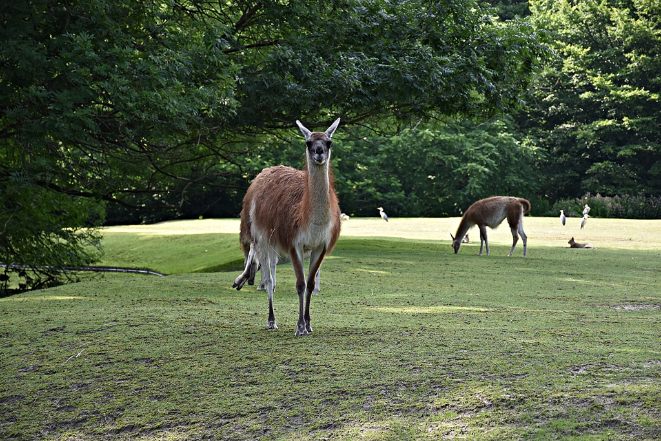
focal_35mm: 120
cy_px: 220
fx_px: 2203
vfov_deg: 11.4
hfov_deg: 17.1
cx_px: 330
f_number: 5.3
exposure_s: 1/400
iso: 400
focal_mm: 80
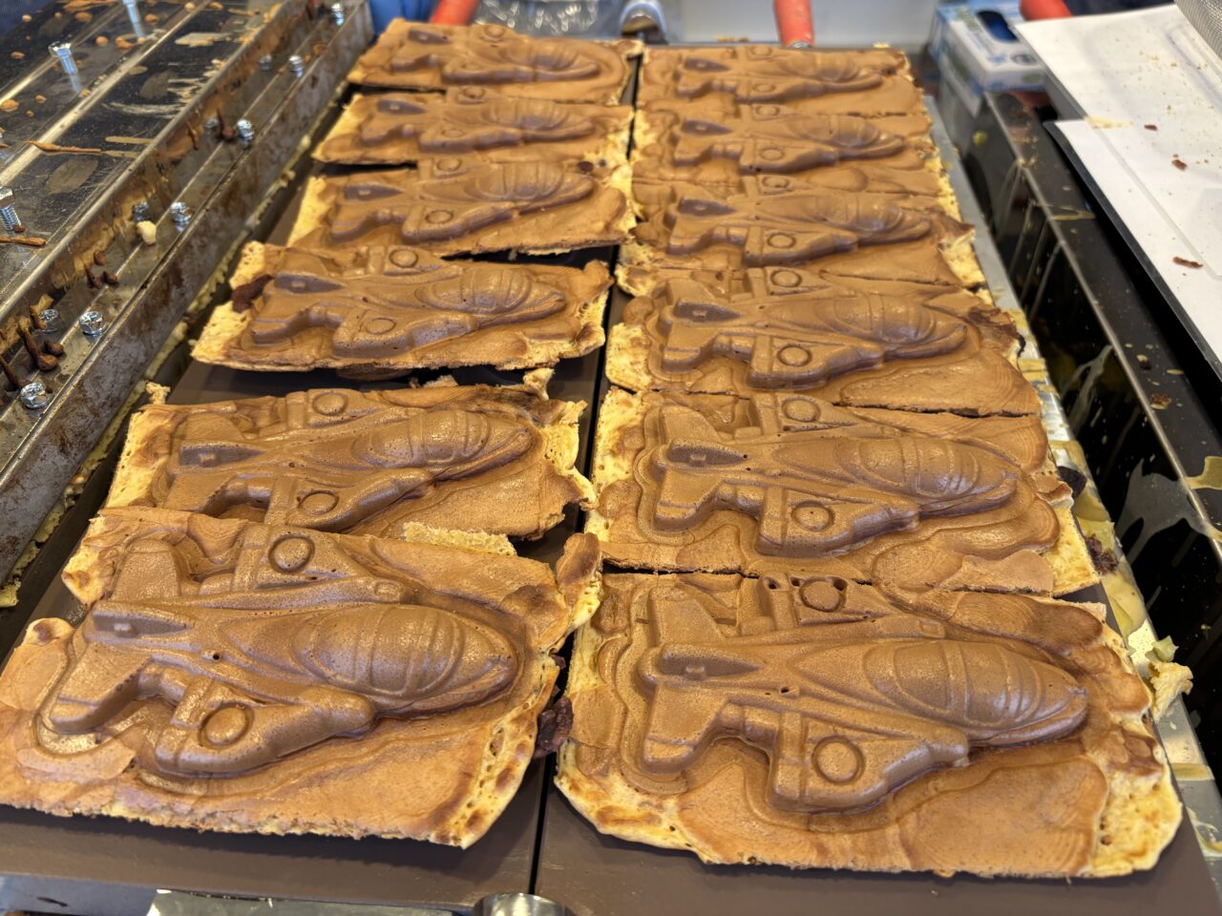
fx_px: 918
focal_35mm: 26
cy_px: 458
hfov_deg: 67.3
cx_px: 611
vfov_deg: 53.1
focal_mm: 5.96
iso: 100
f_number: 1.6
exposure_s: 1/100
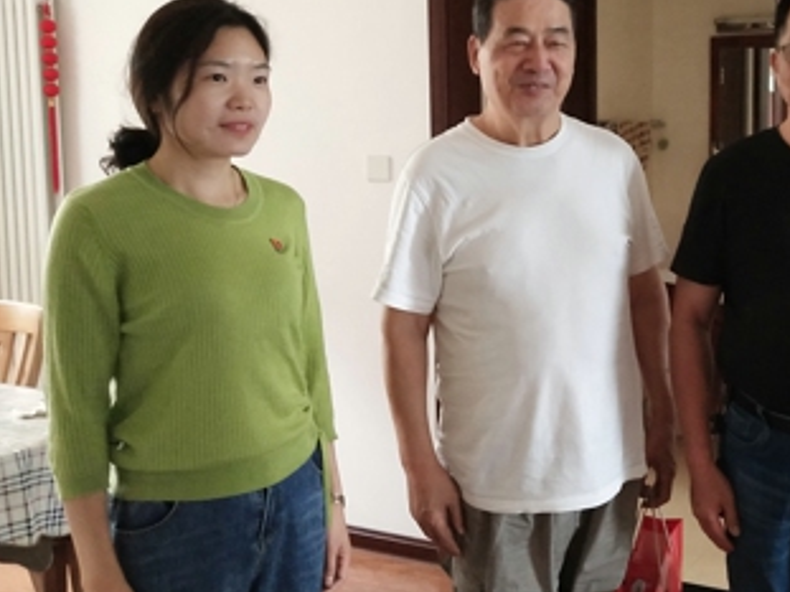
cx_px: 594
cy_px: 224
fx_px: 1209
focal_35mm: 53
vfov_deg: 27.4
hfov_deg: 35.4
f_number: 1.8
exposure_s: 1/16.7
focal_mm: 3.95
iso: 1667
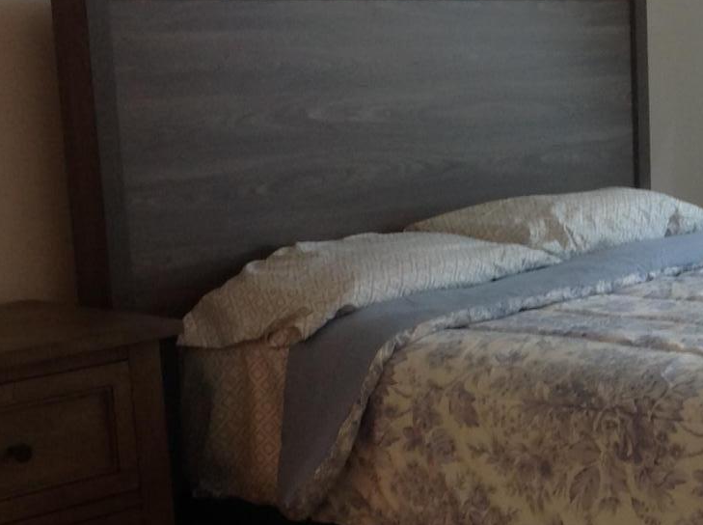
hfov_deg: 19.5
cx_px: 807
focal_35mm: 96
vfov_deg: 15.3
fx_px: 1946
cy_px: 399
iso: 50
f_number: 2.4
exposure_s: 1/20
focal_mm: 4.28
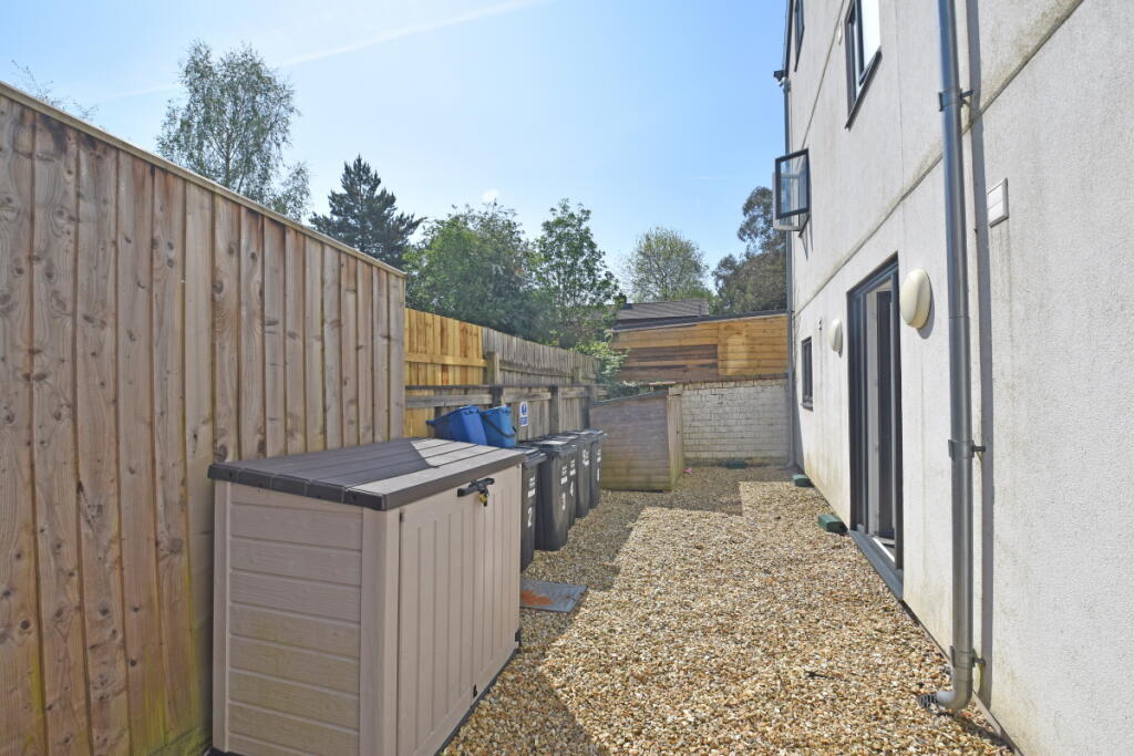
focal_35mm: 15
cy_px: 378
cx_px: 567
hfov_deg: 100.4
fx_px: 473
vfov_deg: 77.3
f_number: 8
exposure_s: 1/250
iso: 100
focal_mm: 10
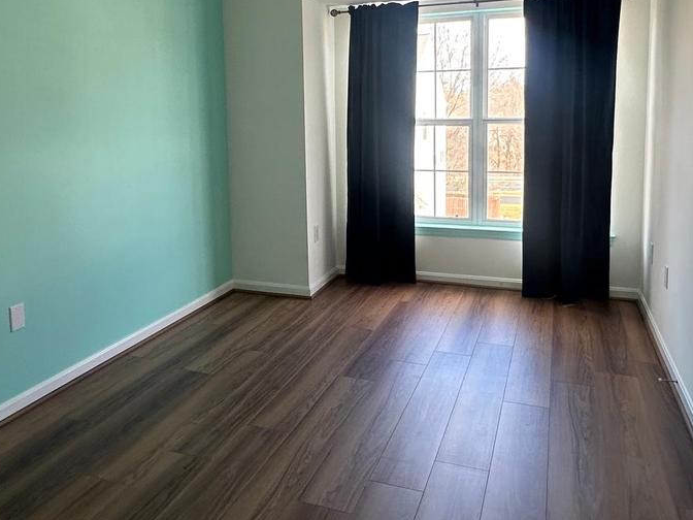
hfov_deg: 60.0
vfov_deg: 46.0
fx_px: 601
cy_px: 171
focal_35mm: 30
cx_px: 339
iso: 125
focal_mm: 2.22
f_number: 2.2
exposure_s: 1/120
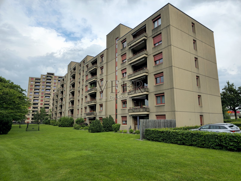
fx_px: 160
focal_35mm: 23
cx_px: 120
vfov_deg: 58.9
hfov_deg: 73.9
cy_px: 90
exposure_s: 1/455
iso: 12
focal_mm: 6.3
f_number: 1.7
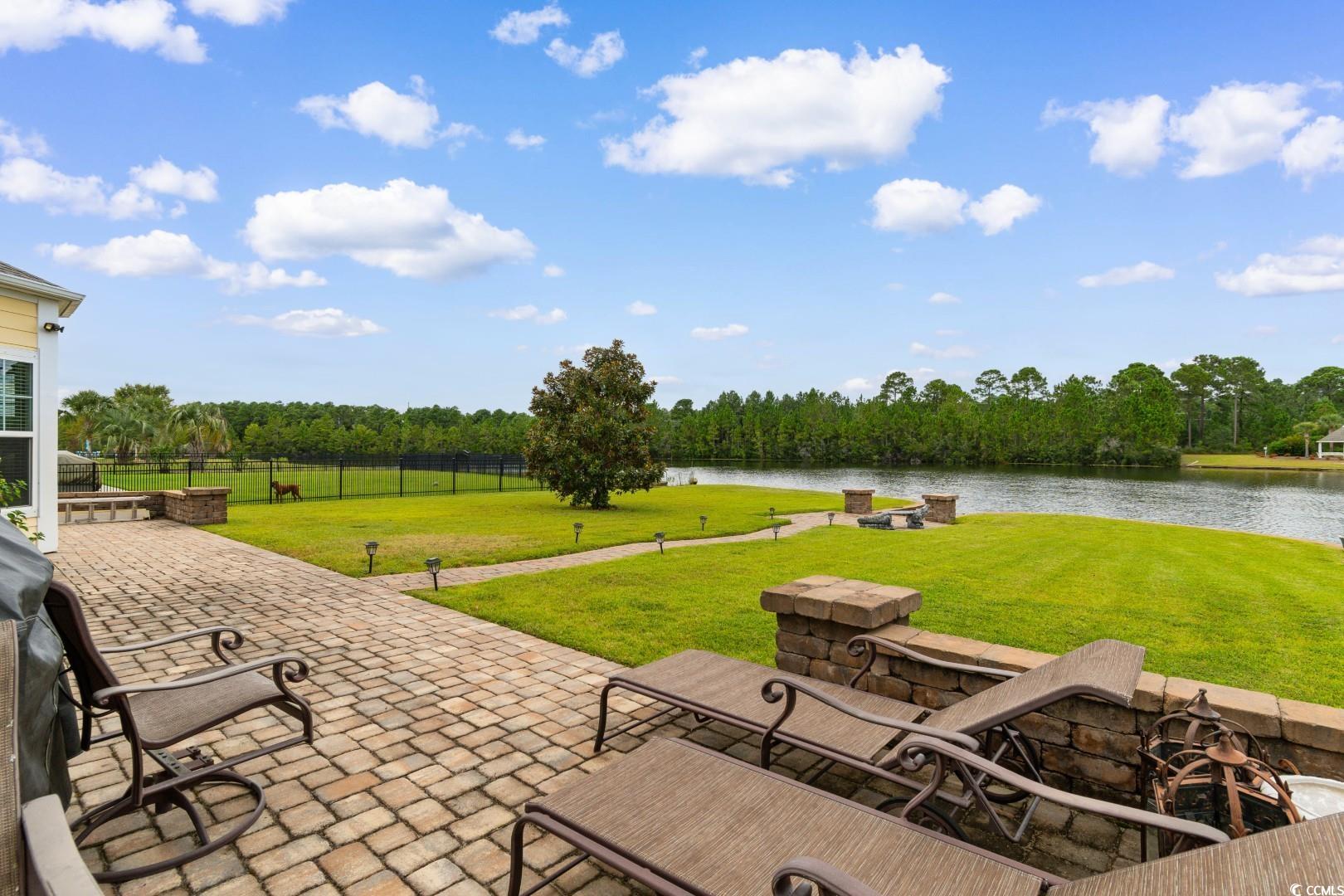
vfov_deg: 73.7
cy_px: 448
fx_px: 597
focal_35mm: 16
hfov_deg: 96.7
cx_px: 672
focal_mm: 11
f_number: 9
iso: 100
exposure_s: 1/320
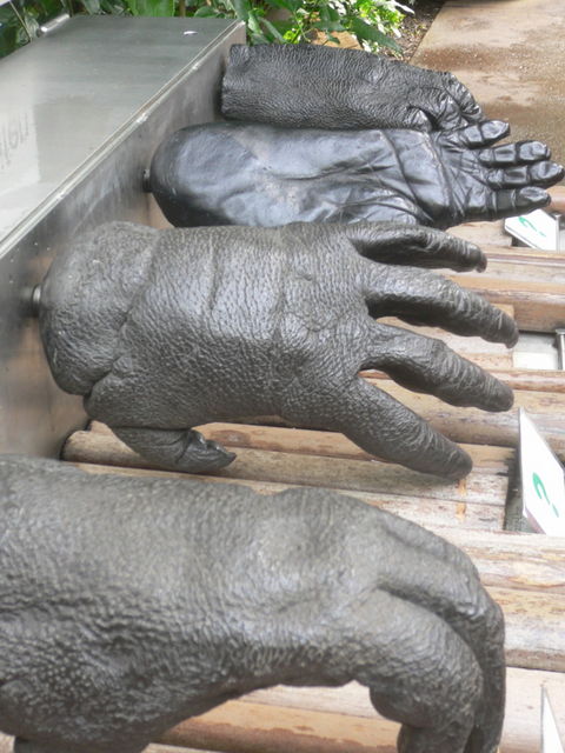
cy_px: 376
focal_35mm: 61
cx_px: 282
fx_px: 1328
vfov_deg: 31.7
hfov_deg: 24.0
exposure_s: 1/15
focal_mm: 10.1
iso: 150
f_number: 3.8
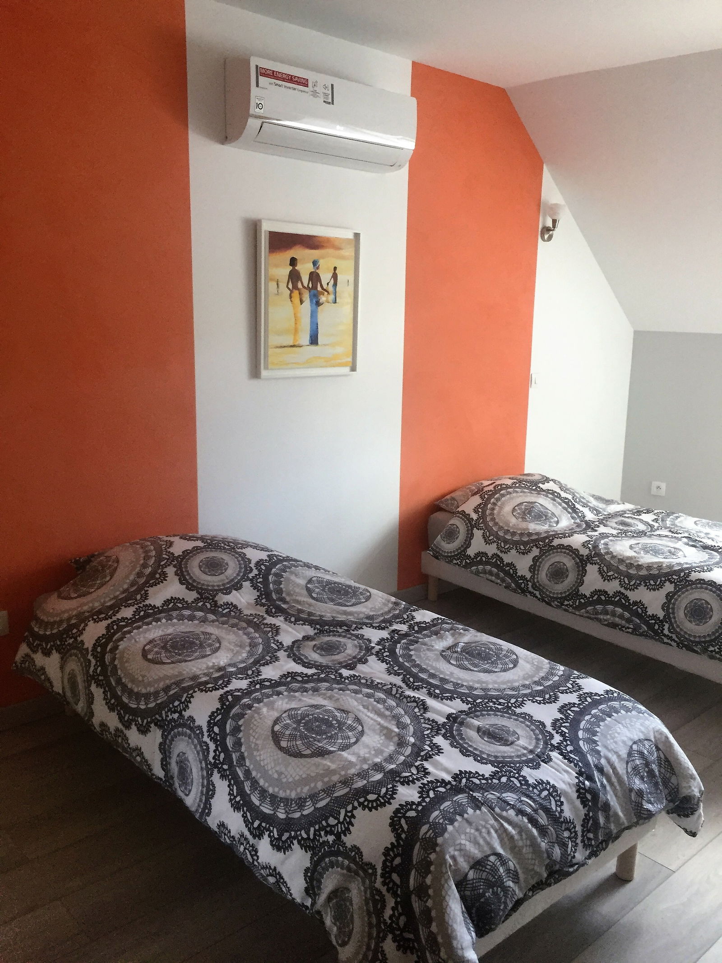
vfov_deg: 61.7
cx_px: 361
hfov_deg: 48.2
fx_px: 806
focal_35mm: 29
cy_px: 482
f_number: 2.2
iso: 80
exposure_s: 1/33
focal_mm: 4.15
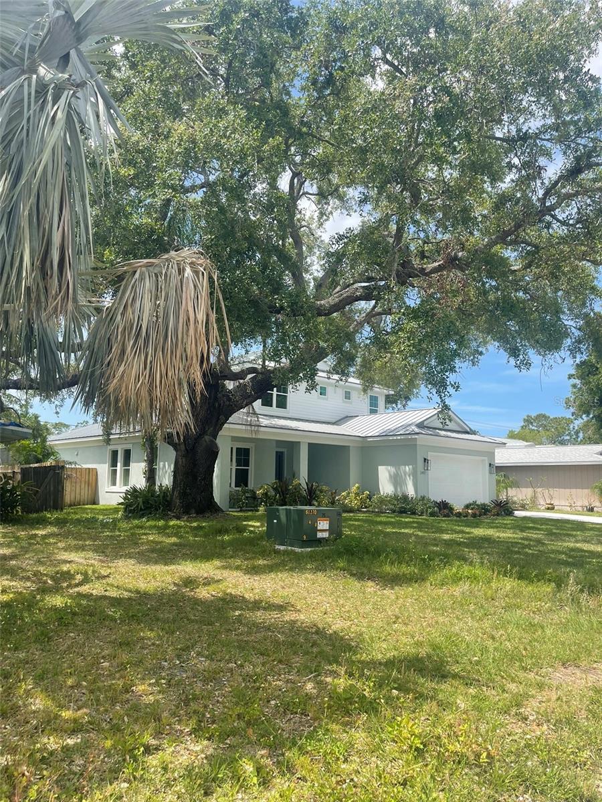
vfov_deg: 69.4
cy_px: 401
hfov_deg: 54.9
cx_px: 301
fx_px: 580
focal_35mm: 25
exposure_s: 1/1976
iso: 32
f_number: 1.6
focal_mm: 5.1
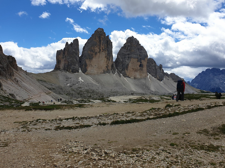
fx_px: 175
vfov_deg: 51.3
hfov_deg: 65.3
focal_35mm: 27
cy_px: 83
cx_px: 111
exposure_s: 1/2387
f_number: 2.4
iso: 50
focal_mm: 4.3
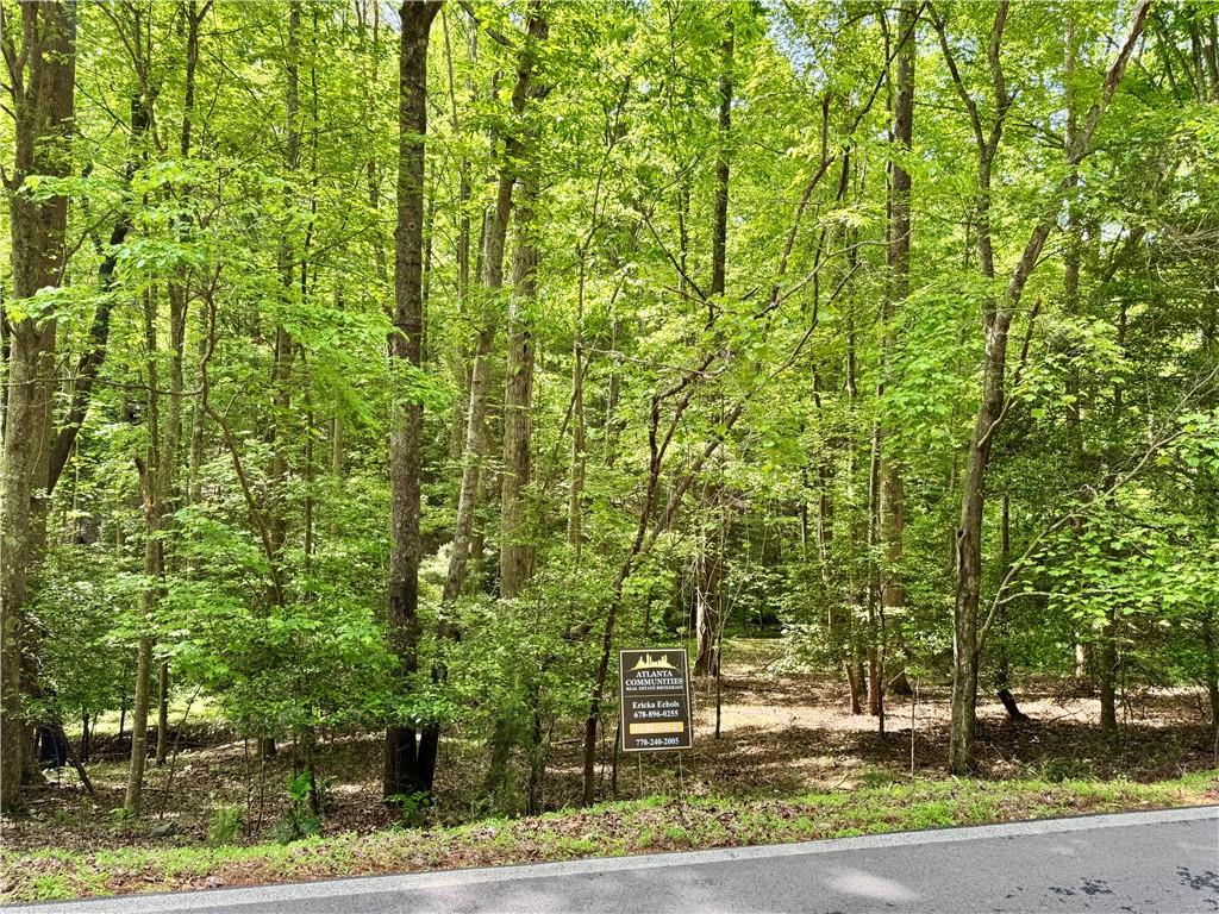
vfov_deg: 56.8
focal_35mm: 24
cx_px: 610
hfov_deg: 71.6
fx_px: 845
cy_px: 457
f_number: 1.78
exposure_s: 1/162
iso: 64
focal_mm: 6.76
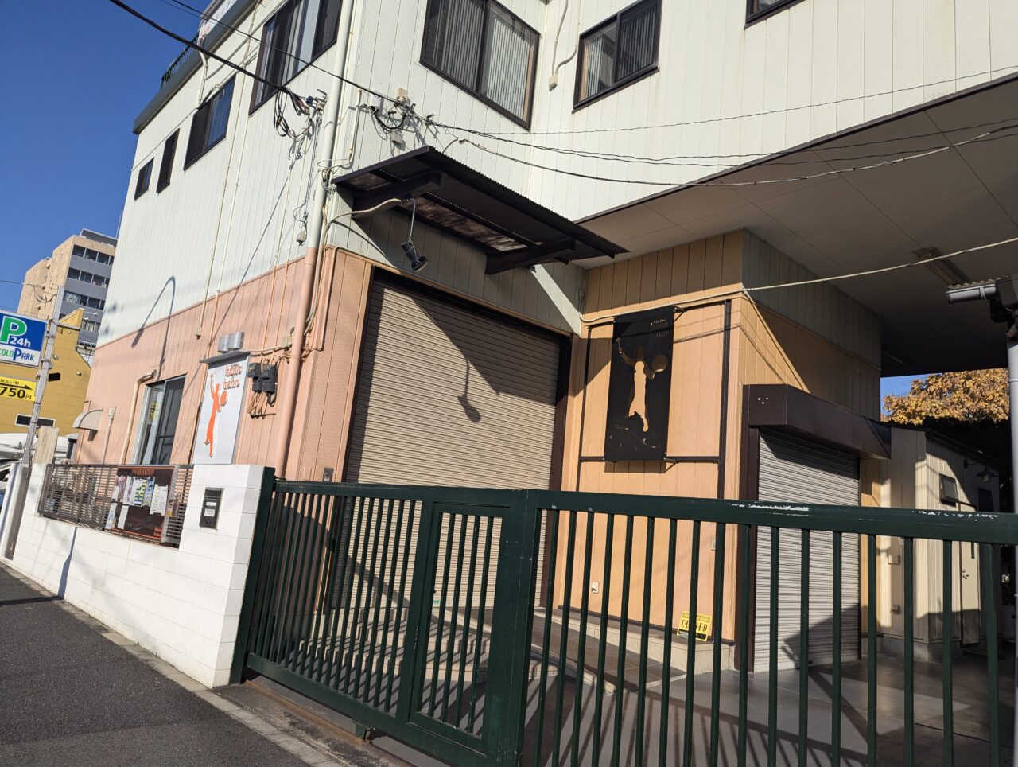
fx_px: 707
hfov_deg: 71.5
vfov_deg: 56.9
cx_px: 509
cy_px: 384
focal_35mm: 24
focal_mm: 6.81
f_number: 1.85
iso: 46
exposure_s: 1/3333
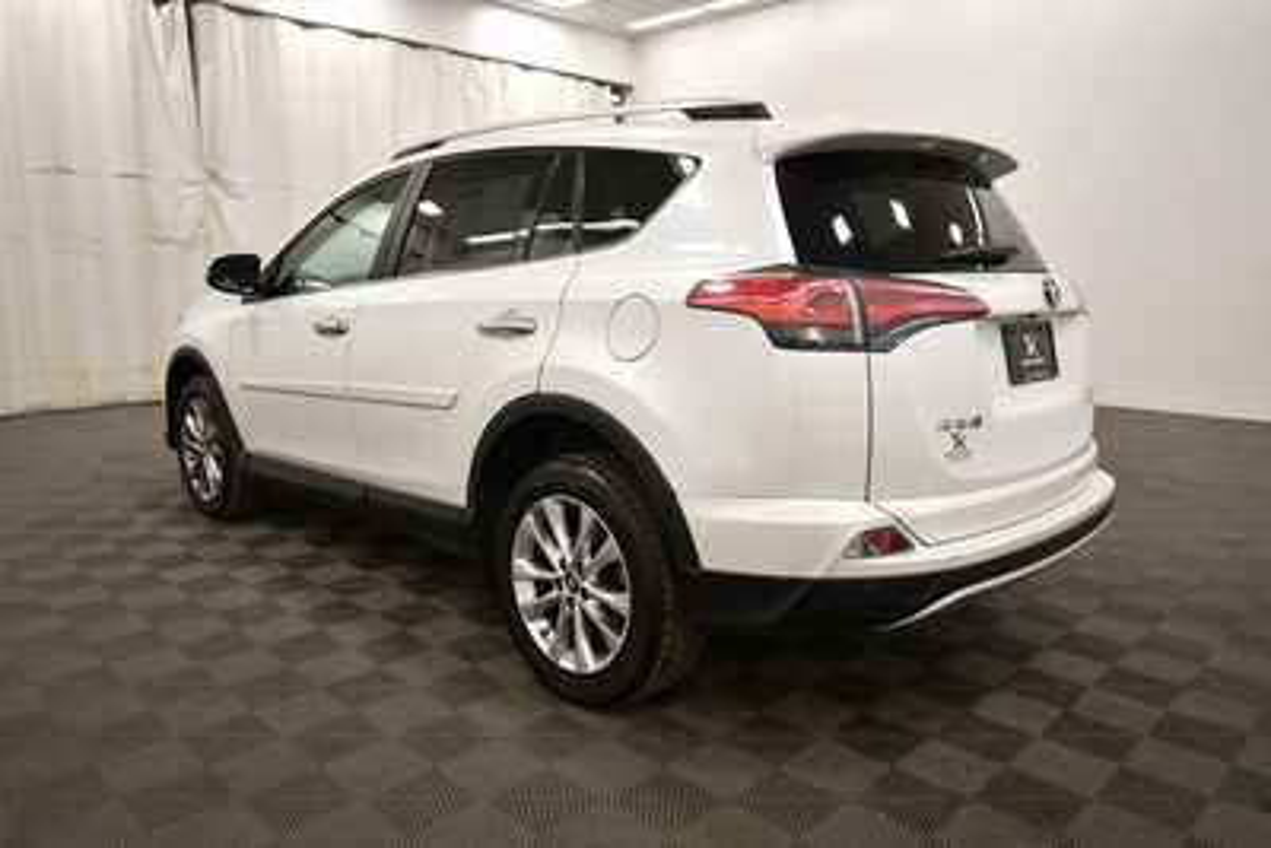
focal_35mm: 25
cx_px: 636
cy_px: 424
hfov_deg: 71.5
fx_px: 883
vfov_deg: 51.3
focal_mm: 17
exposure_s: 1/250
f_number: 5.3
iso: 800
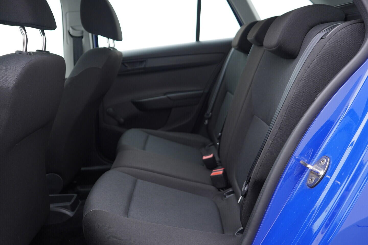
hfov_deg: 53.1
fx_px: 368
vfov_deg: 36.9
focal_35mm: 36
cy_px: 122
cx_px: 184
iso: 250
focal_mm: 24
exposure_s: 1/40
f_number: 2.8
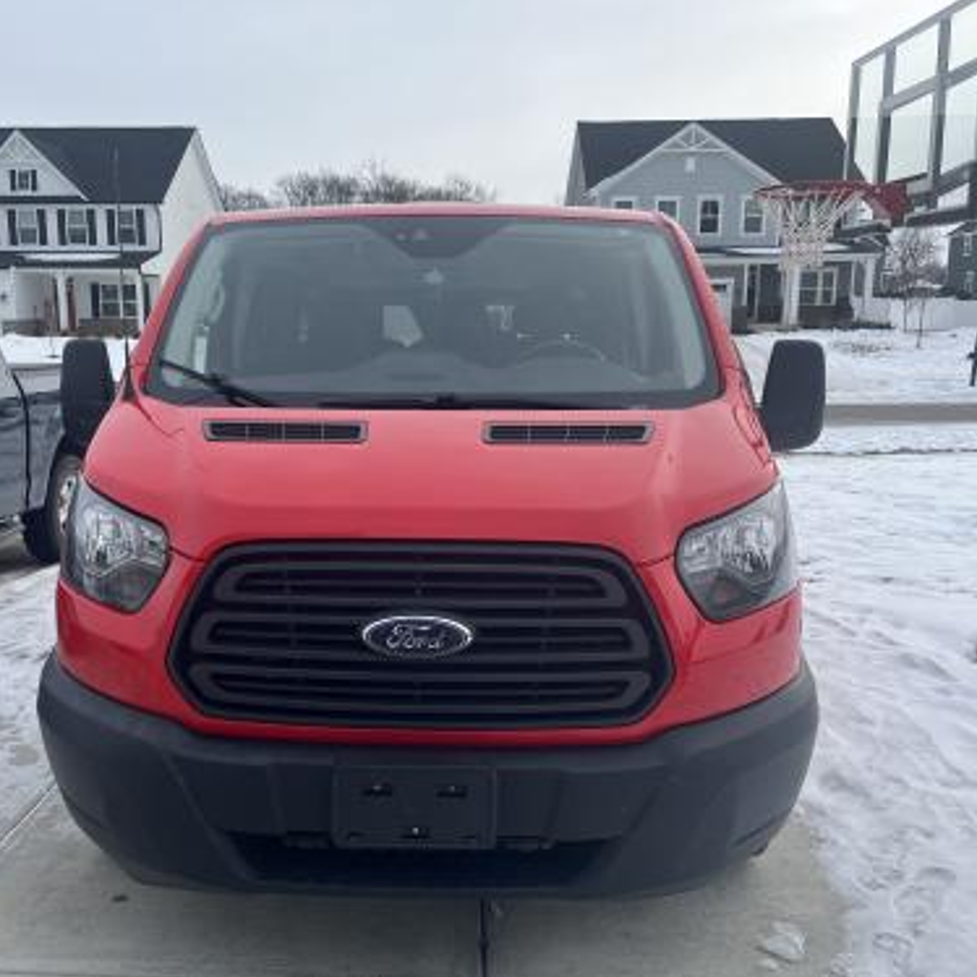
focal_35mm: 31
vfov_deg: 52.5
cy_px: 486
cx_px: 423
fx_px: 990
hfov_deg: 52.4
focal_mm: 5.1
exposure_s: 1/1580
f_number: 1.6
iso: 50
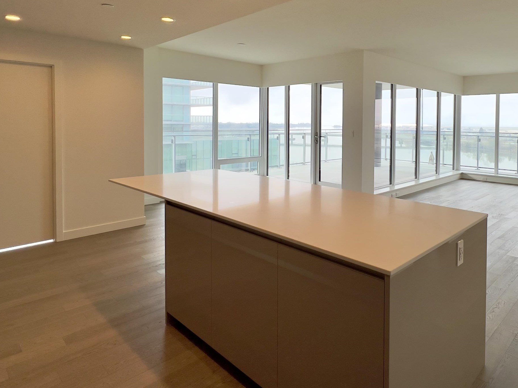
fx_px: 329
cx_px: 341
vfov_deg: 59.7
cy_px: 130
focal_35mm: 22
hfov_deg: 74.3
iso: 32
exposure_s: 1/185
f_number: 1.8
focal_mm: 1.57
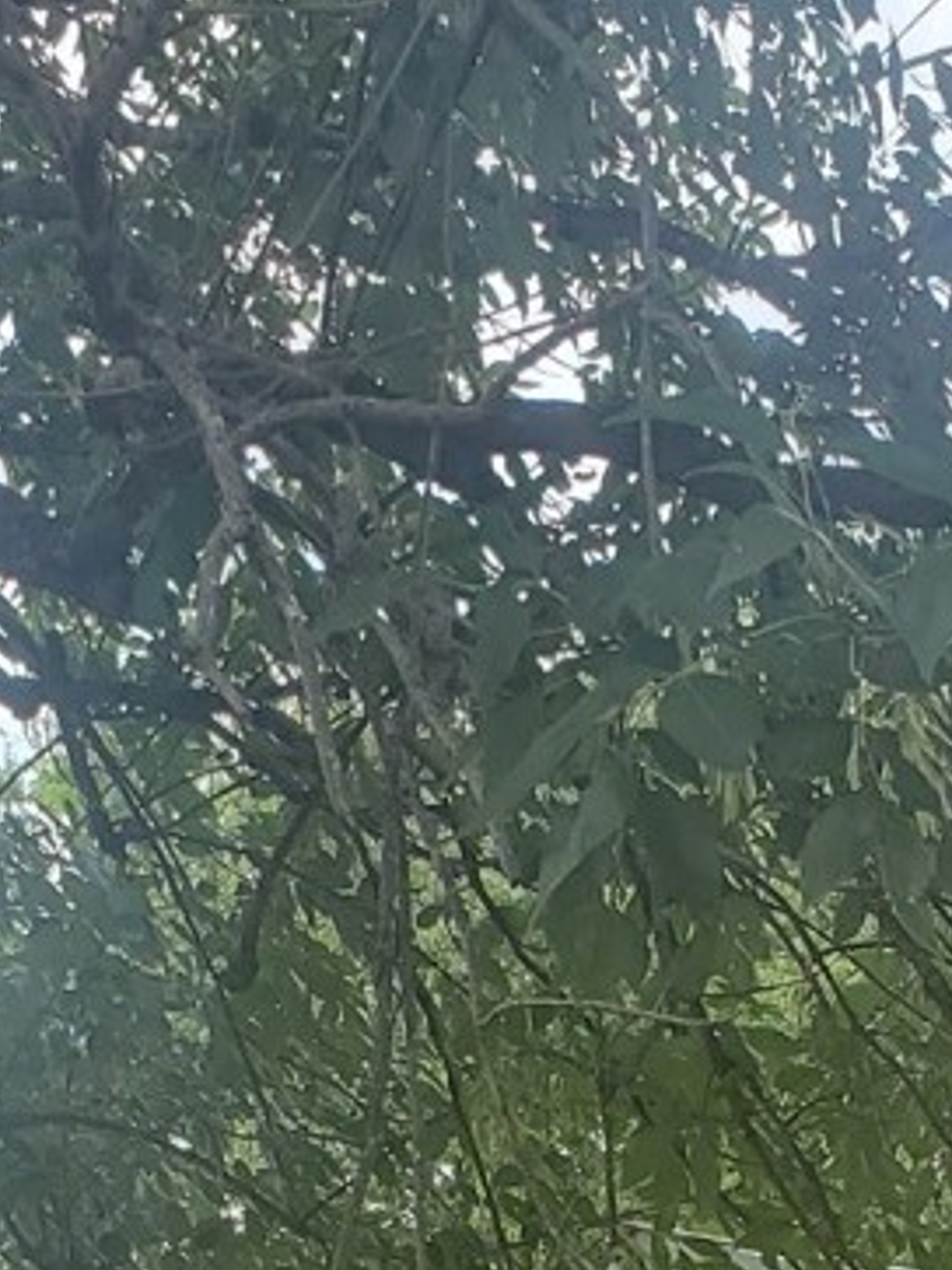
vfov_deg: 15.5
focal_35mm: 110
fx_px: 4036
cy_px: 2236
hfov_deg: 13.5
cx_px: 518
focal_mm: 4.3
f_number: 2.4
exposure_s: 1/534
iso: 50
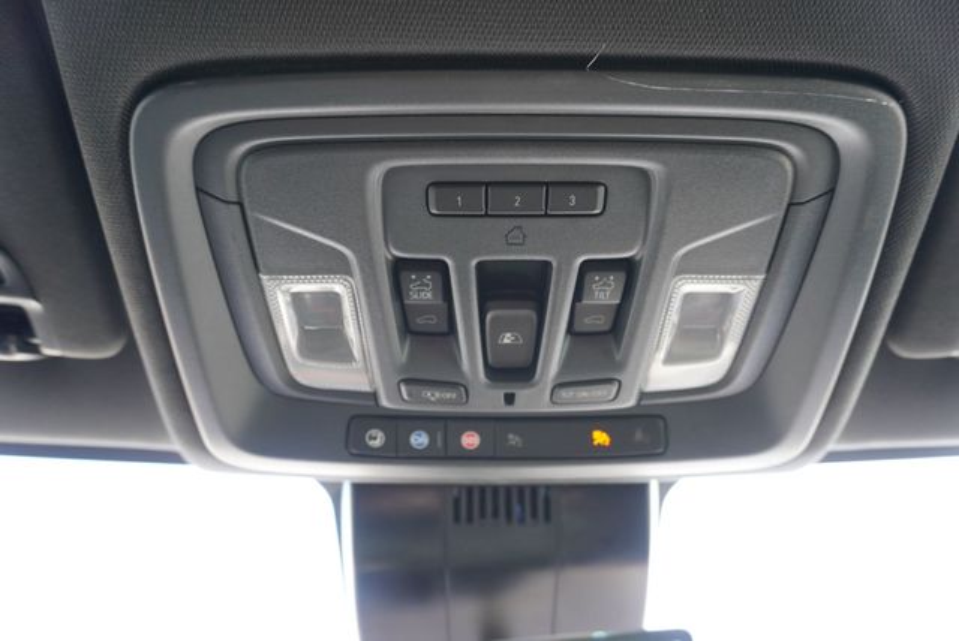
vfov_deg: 53.2
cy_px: 320
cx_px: 480
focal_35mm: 24
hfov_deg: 73.7
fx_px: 640
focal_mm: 16
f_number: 4
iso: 500
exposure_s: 1/60
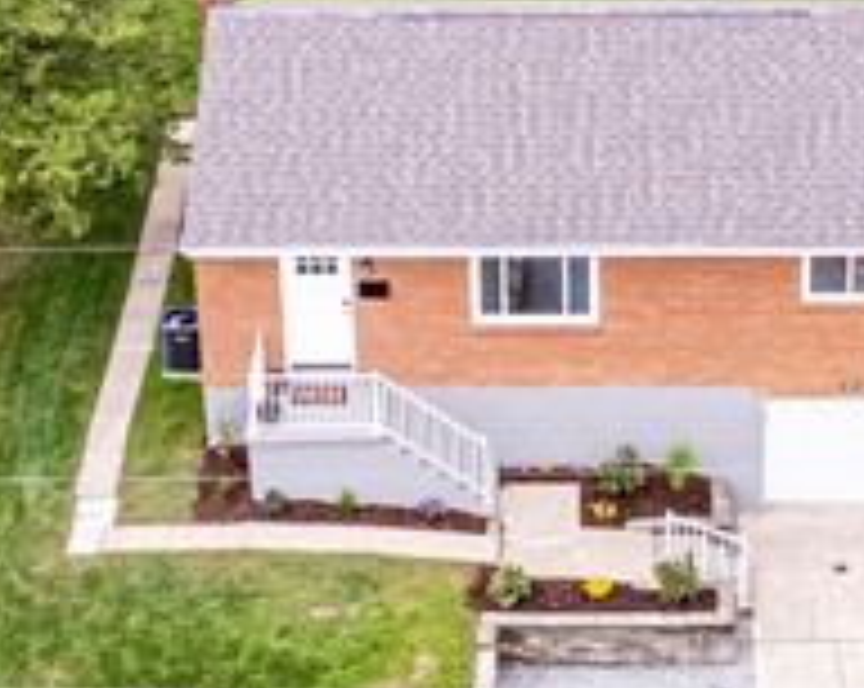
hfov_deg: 16.4
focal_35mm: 117
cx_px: 626
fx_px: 2987
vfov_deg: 13.0
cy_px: 70
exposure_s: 1/200
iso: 100
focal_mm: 8.38
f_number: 2.8
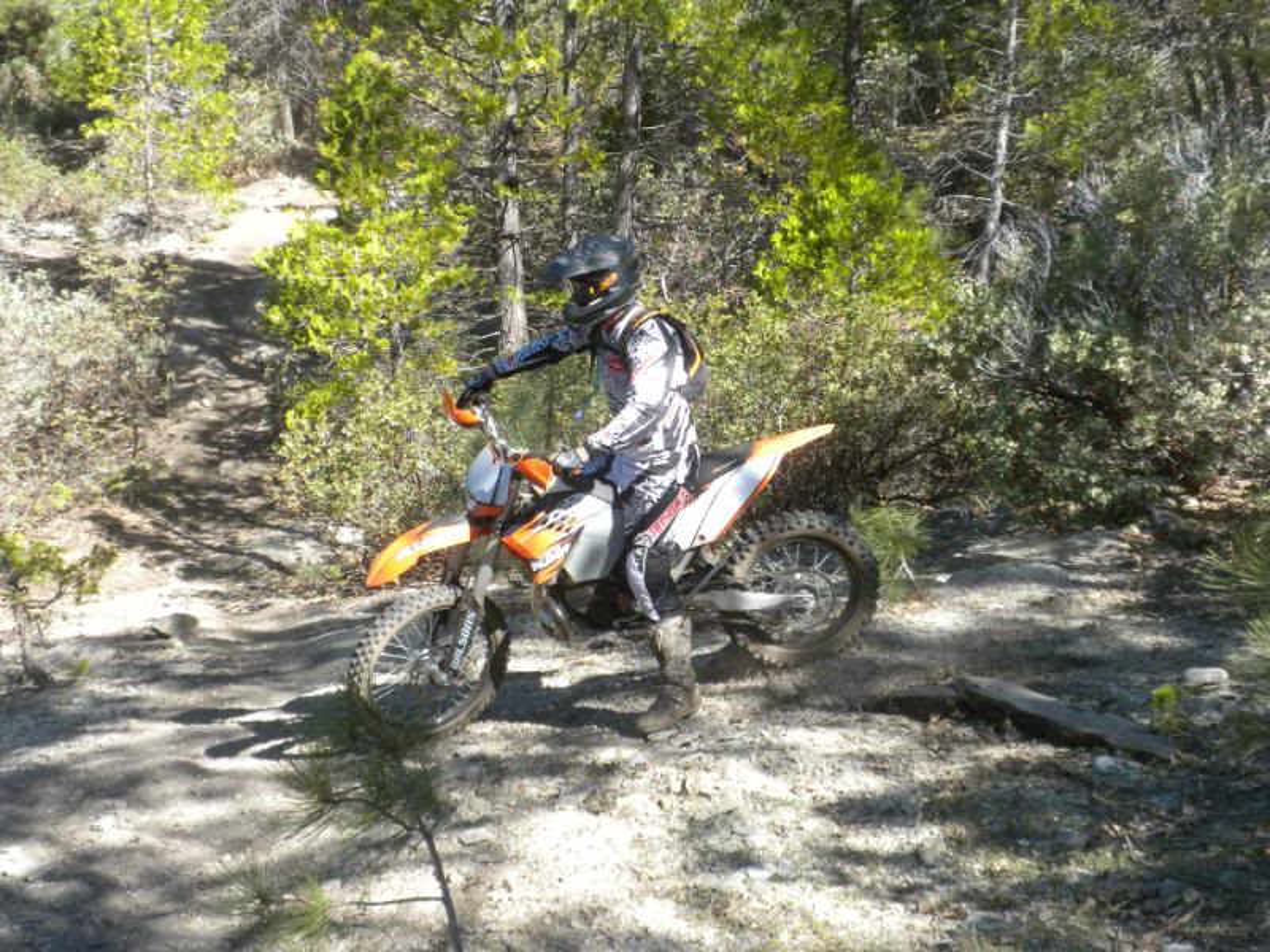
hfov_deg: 36.8
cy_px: 476
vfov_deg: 28.0
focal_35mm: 52
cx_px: 635
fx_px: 1908
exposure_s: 1/493
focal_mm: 9.1
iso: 223
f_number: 4.3
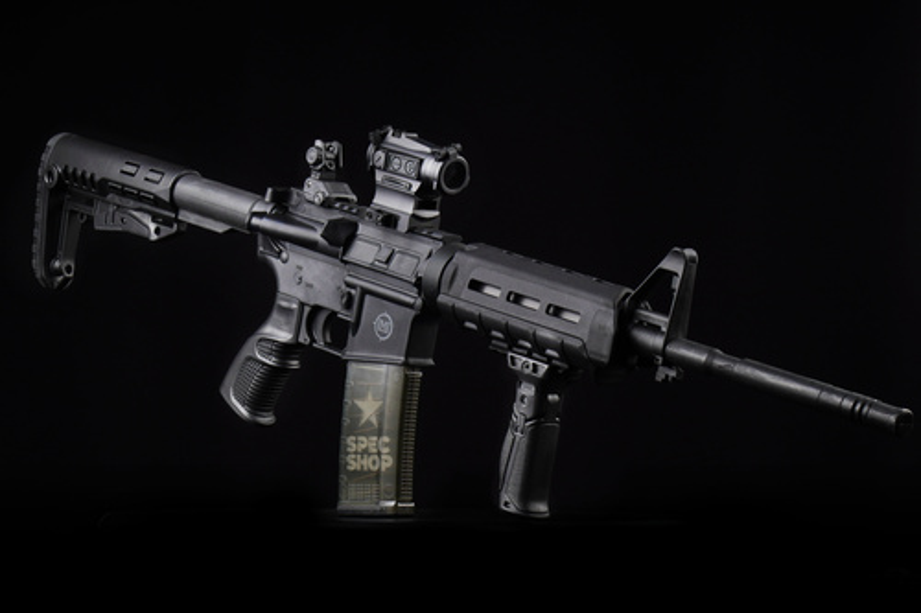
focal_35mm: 105
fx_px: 2685
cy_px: 306
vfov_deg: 13.0
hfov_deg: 19.5
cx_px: 460
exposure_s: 1/200
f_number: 14
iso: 200
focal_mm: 70
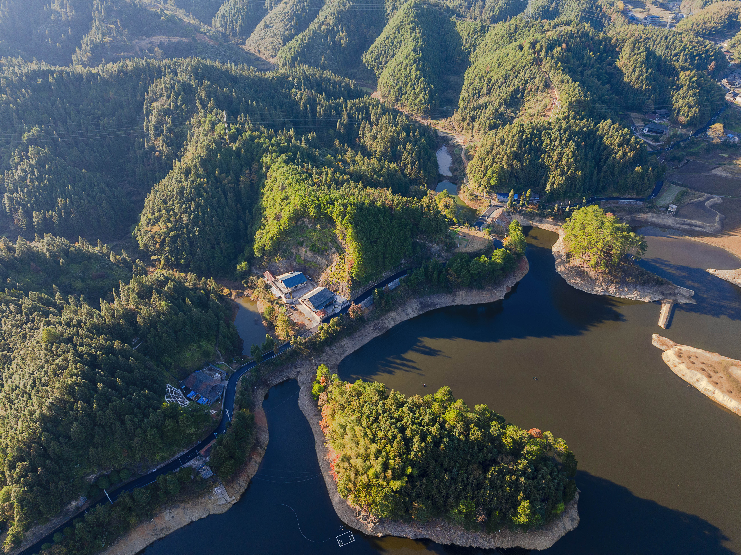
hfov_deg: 71.6
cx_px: 370
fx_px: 513
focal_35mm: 24
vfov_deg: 56.8
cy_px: 278
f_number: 2.8
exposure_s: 1/240
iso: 100
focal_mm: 12.29
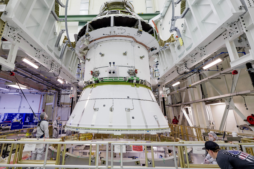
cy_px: 76
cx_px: 113
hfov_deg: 92.9
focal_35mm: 17
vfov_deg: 70.3
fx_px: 120
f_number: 3.2
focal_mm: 14
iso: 400
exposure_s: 1/60
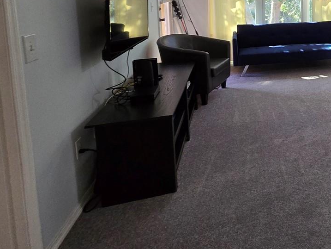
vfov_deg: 43.0
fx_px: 277
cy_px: 12
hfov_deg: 46.8
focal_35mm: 29
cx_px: 357
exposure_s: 1/60
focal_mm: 2.2
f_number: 2.2
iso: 200
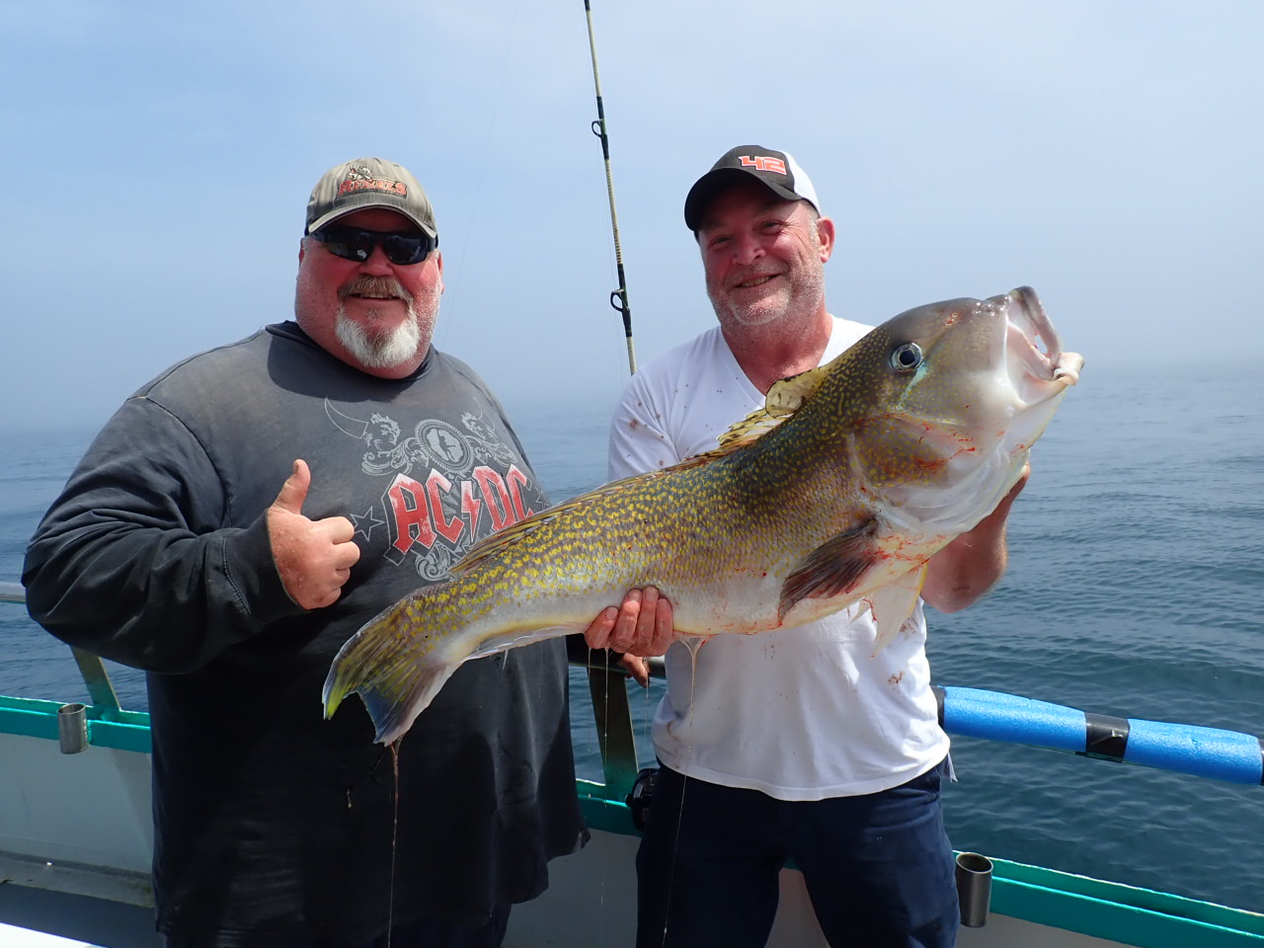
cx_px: 632
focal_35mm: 25
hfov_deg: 69.4
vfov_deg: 54.9
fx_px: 913
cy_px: 474
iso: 100
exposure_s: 1/200
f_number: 8
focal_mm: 4.5
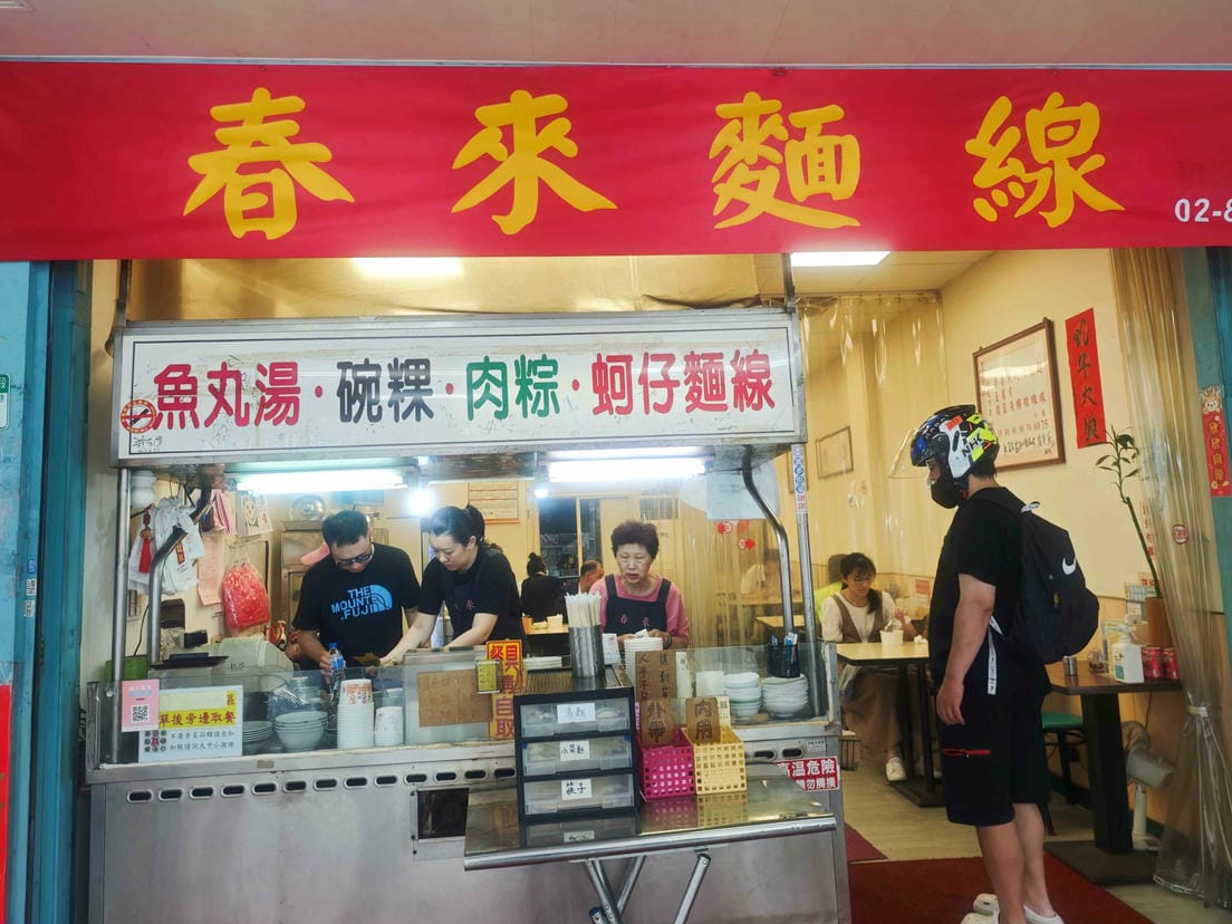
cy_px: 449
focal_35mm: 25
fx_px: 890
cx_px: 597
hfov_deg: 69.4
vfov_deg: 54.9
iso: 500
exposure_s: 1/600
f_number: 2
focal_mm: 8.72
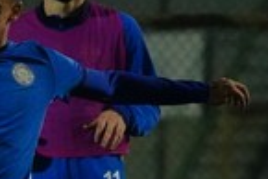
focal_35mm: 1471
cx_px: -41
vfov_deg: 0.9
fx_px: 10962
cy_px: 208
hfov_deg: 1.4
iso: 20000
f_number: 6.3
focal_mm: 289
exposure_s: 1/1000
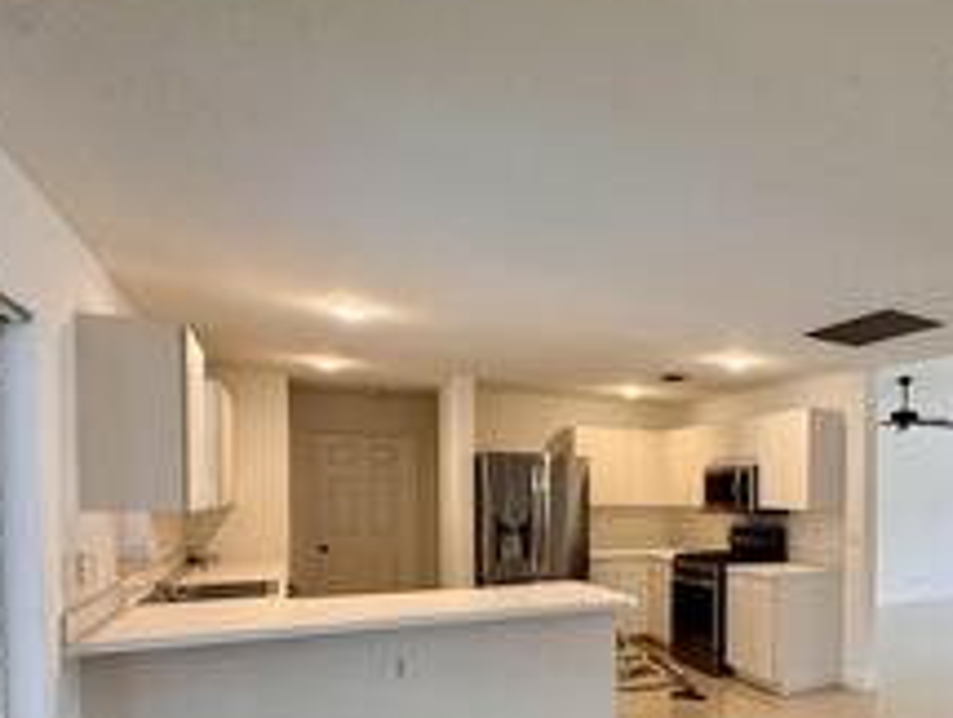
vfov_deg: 51.2
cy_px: 527
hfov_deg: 60.6
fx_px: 717
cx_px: 789
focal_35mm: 26
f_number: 2.2
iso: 125
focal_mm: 2.22
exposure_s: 1/120
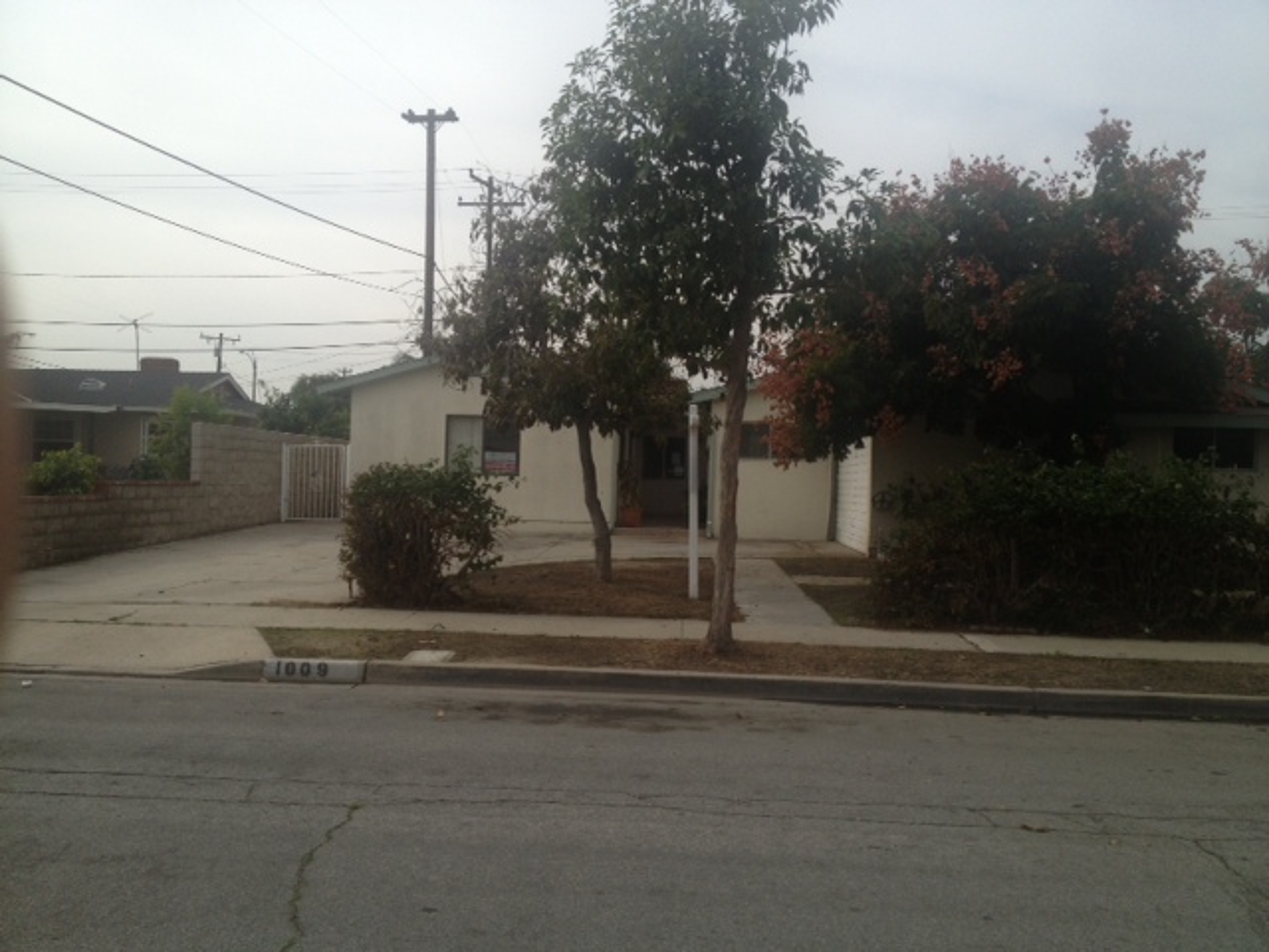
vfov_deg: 40.7
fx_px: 1283
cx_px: 634
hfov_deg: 52.6
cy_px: 476
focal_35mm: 35
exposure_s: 1/1590
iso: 50
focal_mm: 4.28
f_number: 2.4
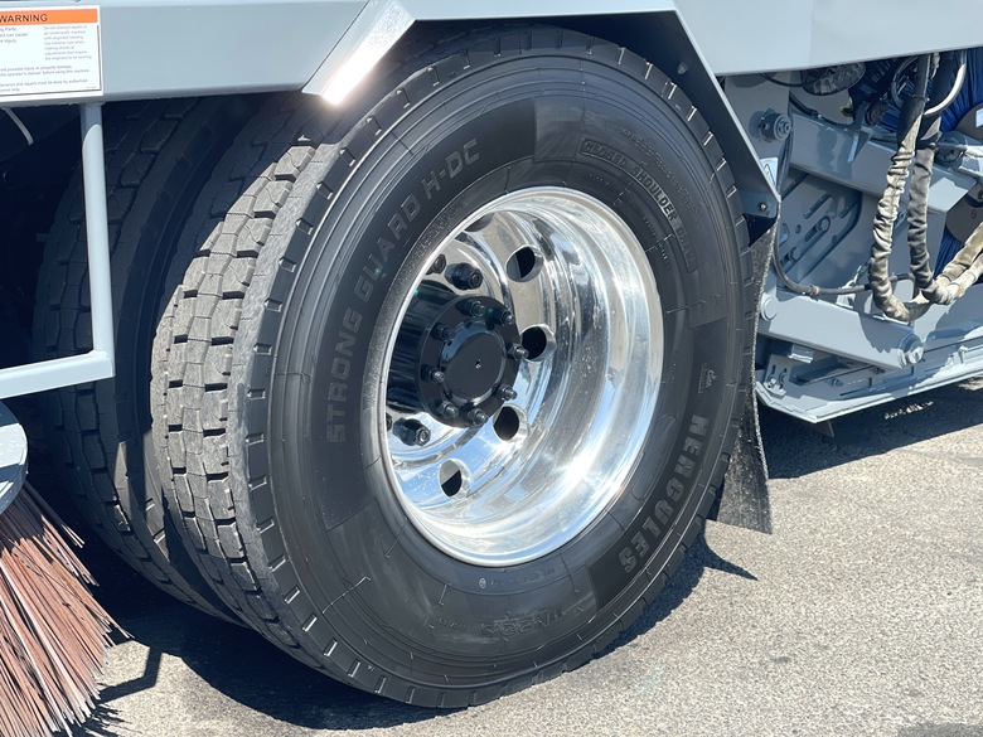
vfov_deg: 22.9
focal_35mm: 64
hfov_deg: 30.3
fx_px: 1817
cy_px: 368
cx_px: 492
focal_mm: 7.5
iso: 32
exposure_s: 1/561
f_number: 2.2
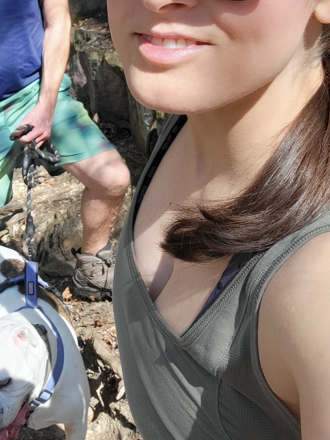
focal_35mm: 64
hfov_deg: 22.3
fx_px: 813
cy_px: 25
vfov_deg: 28.8
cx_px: 22
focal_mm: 3.3
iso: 50
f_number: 2.2
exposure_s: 1/274
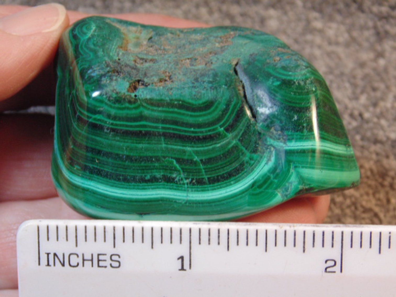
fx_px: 1361
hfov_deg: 16.5
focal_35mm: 119
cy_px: 148
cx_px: 198
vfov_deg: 12.5
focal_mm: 21.3
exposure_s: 1/30
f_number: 4.8
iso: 200
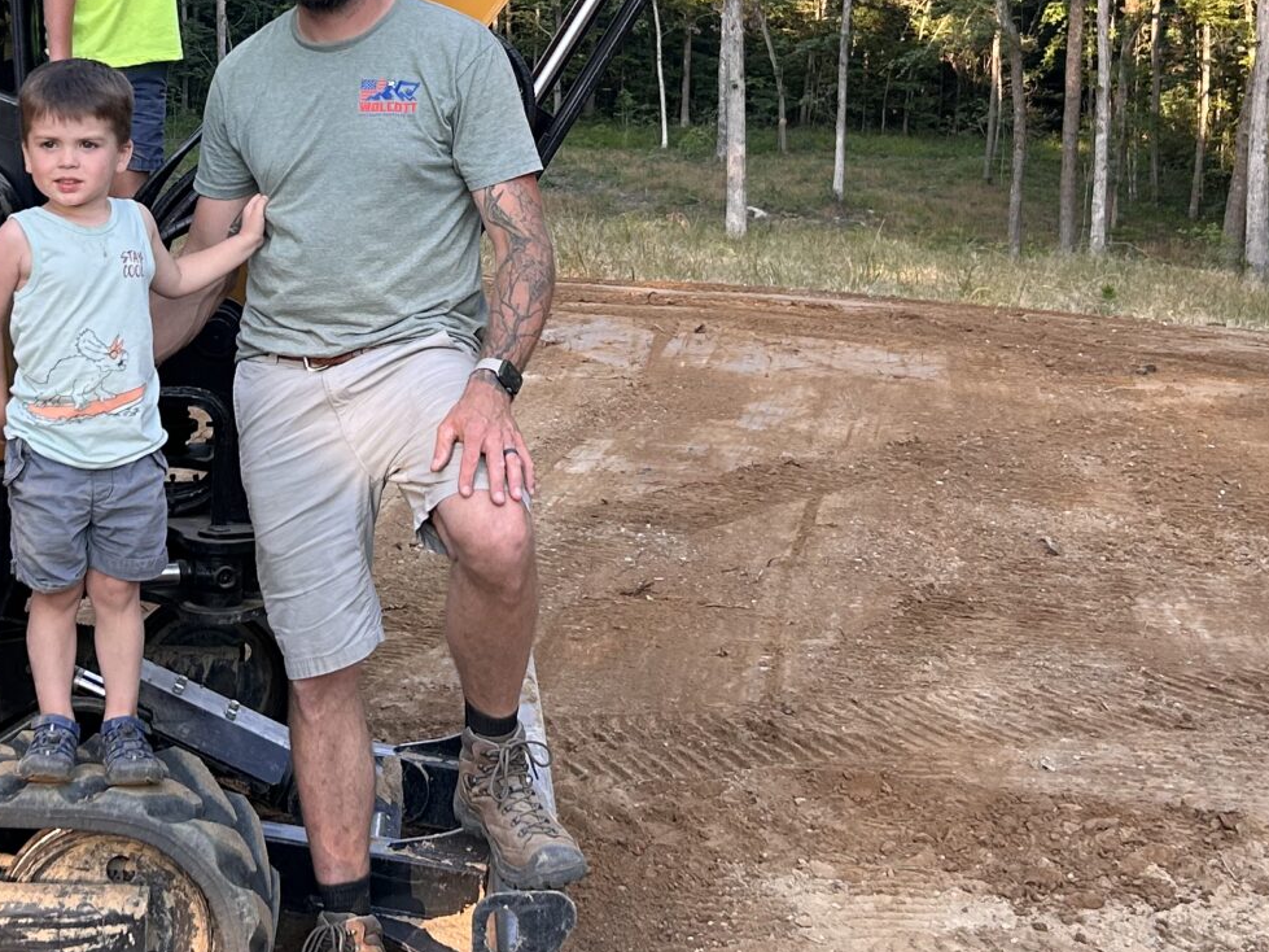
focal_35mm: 68
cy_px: 97
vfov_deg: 21.2
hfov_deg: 28.1
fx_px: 2493
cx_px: 314
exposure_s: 1/317
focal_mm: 5.7
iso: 50
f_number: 1.5
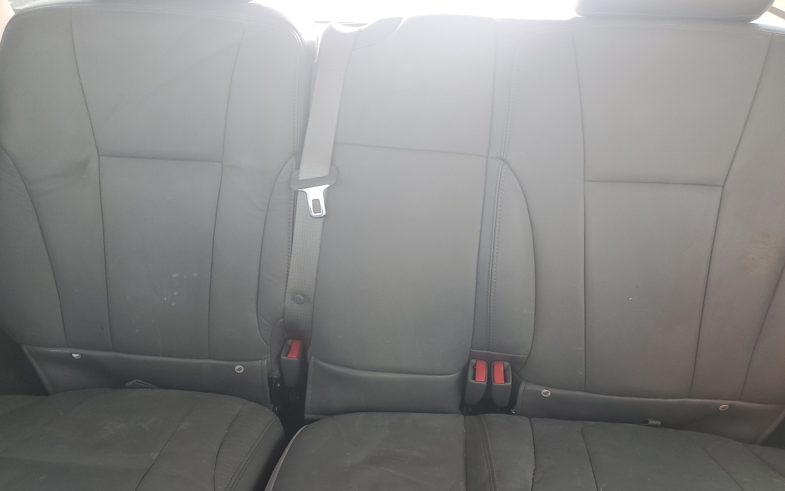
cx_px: 392
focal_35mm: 28
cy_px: 280
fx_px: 599
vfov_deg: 44.4
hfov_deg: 66.5
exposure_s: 1/60.2
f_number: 1.5
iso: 71
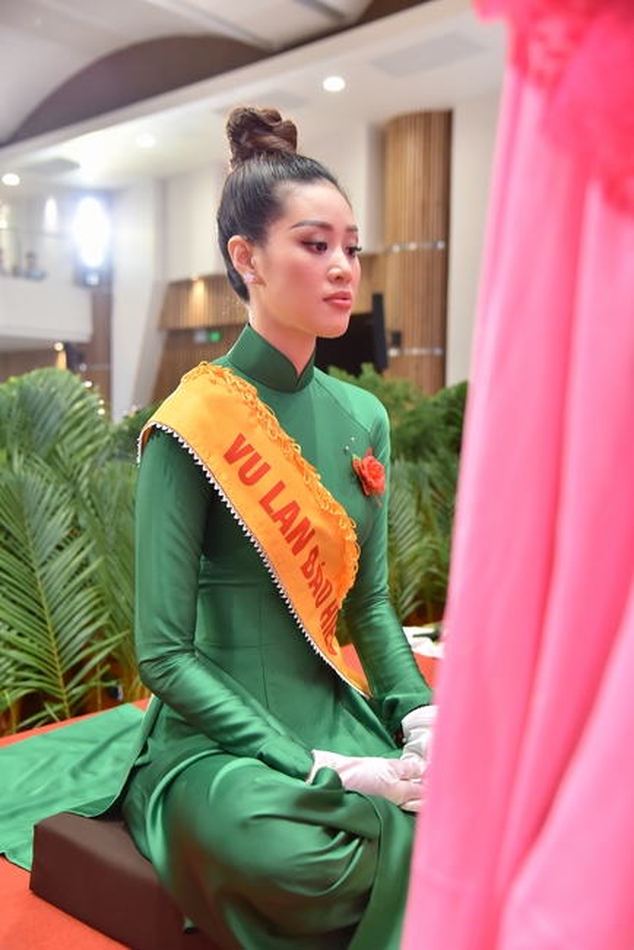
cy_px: 475
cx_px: 317
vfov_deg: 50.7
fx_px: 1003
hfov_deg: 35.1
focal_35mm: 38
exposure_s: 1/100
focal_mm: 38
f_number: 4
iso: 1250
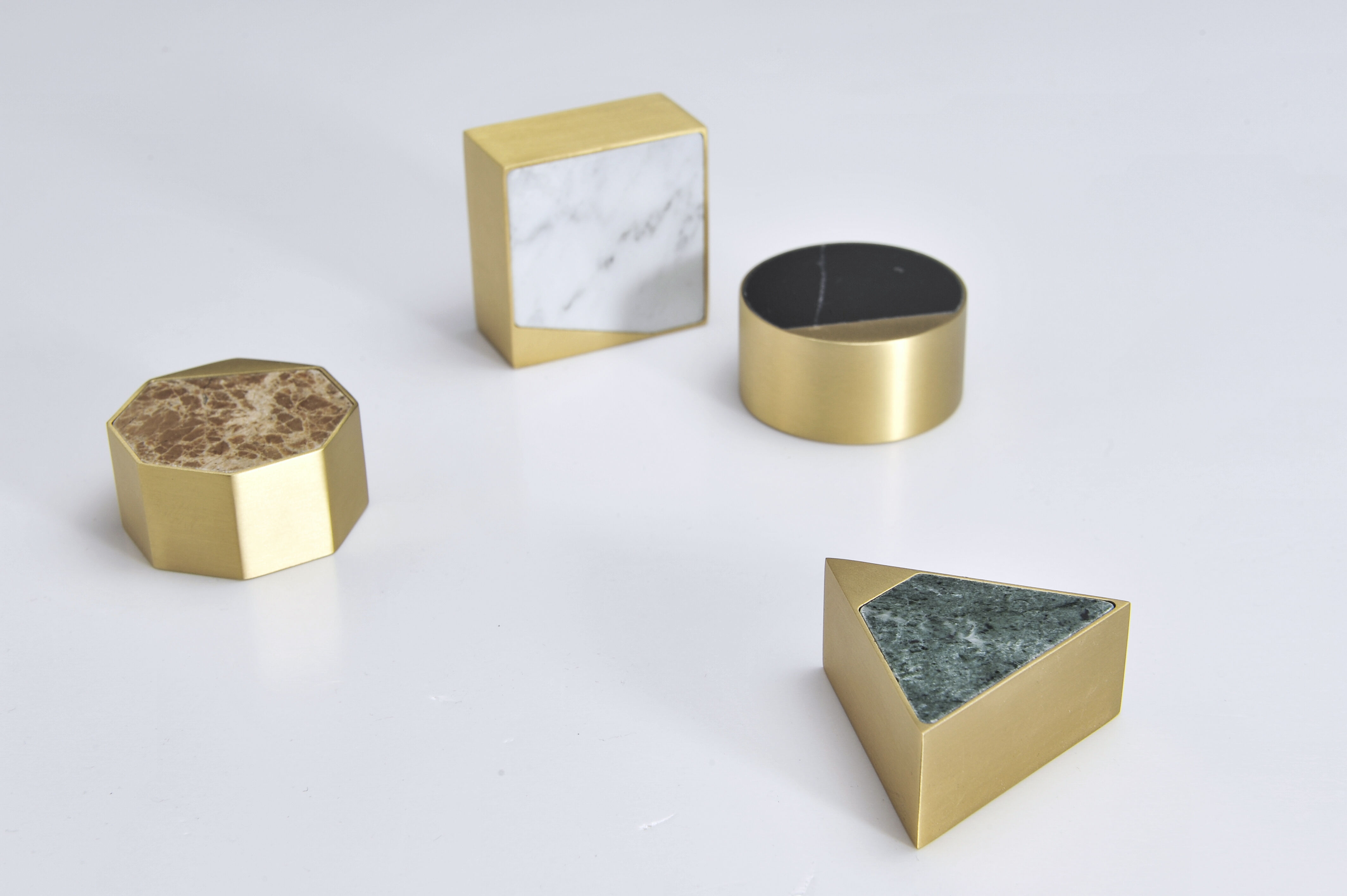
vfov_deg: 21.9
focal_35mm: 62
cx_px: 674
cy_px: 448
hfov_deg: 32.4
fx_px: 2318
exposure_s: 1/8
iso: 200
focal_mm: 62
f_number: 18
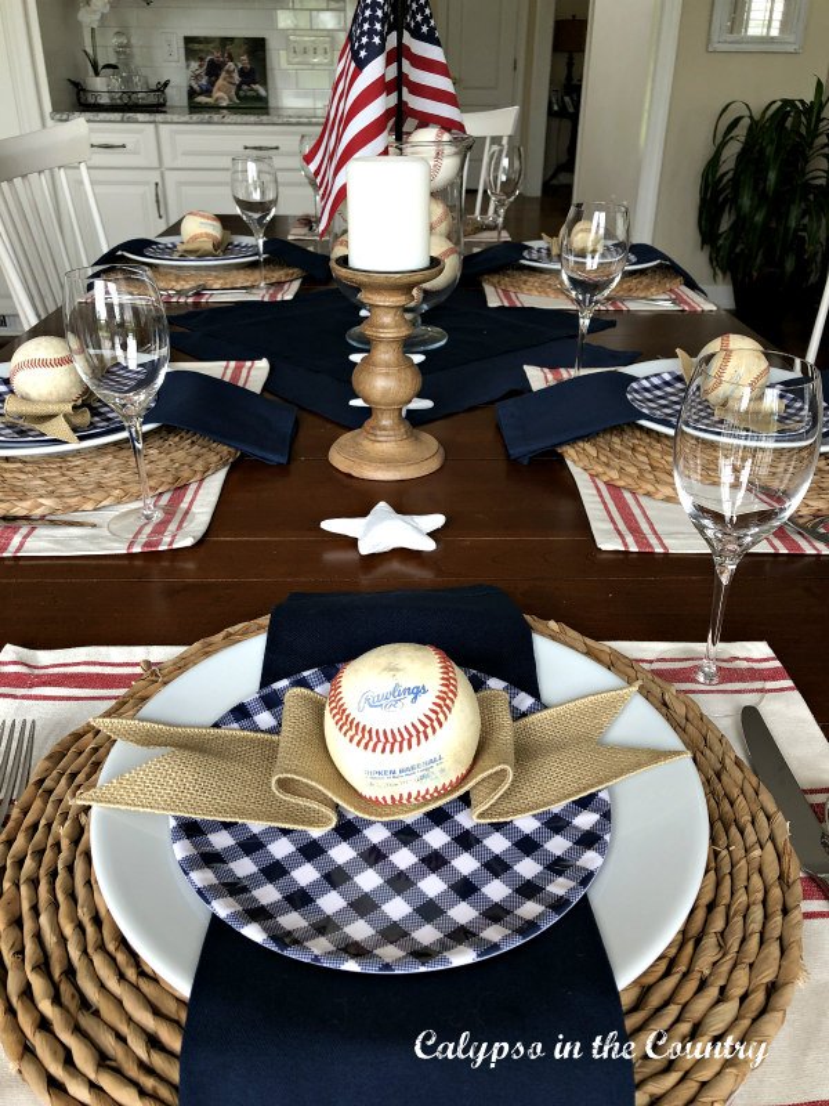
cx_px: 414
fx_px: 894
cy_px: 553
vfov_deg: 63.4
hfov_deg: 49.7
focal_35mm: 28
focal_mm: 3.99
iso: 40
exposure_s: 1/120
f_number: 1.8
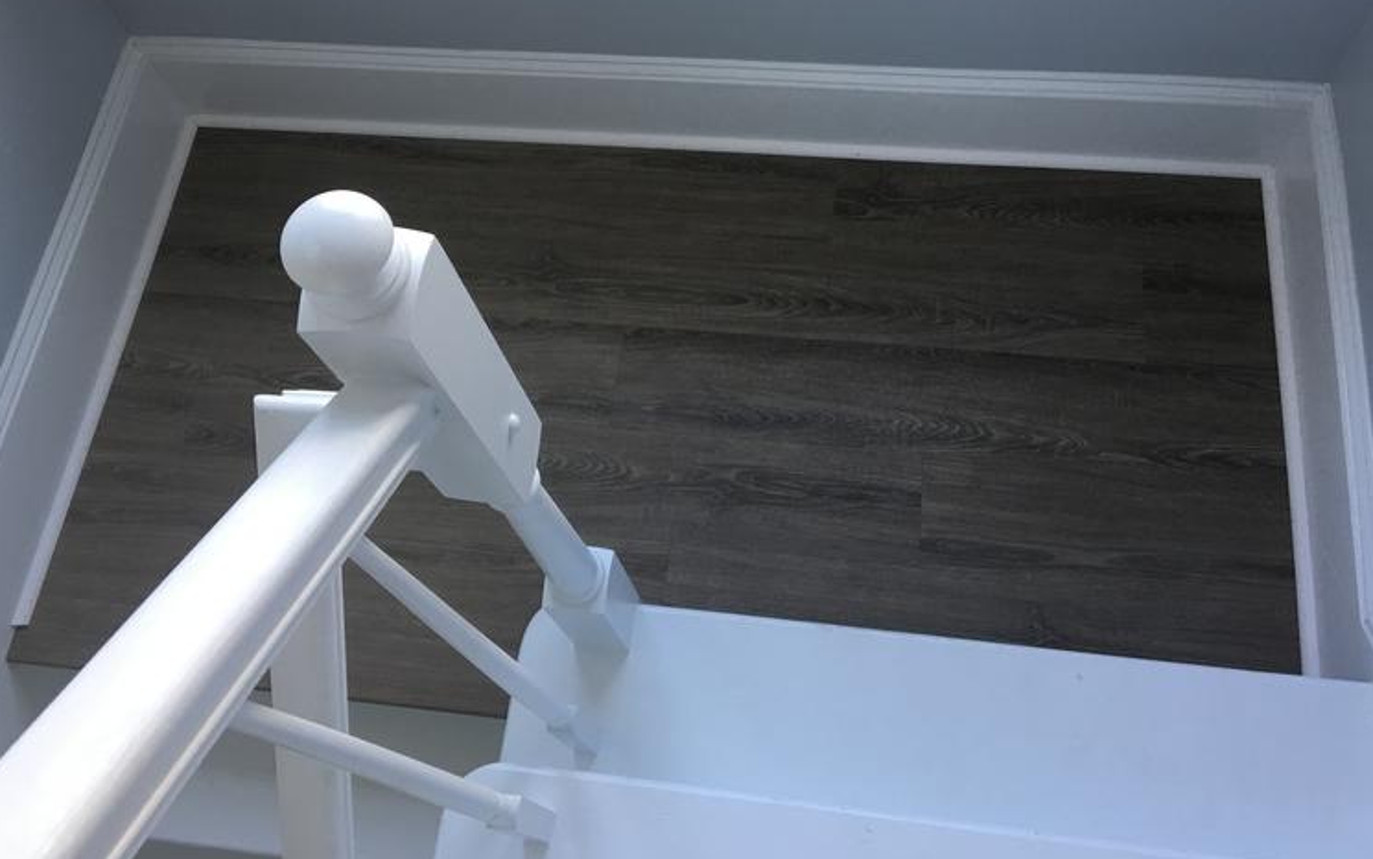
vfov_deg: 38.1
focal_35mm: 33
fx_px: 1235
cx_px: 671
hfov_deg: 58.1
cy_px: 326
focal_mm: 4.15
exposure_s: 1/30
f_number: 2.2
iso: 32
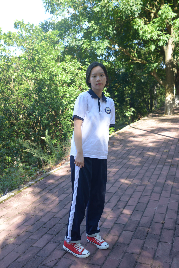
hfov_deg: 37.9
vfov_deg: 54.4
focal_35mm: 35
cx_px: 90
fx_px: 261
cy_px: 134
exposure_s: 1/250
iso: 400
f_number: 5.6
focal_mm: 35
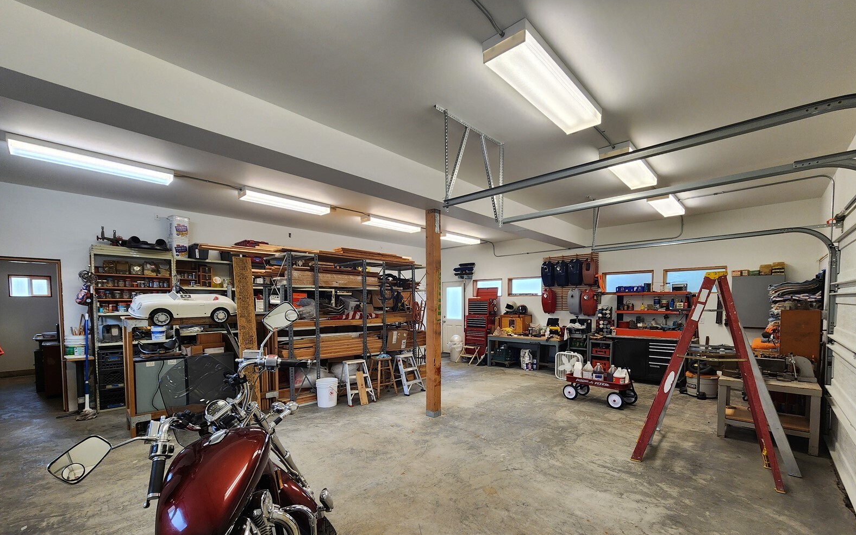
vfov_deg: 77.8
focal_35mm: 14
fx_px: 327
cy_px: 319
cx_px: 426
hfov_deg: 105.3
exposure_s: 1/60
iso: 125
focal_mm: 2.2
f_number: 2.2
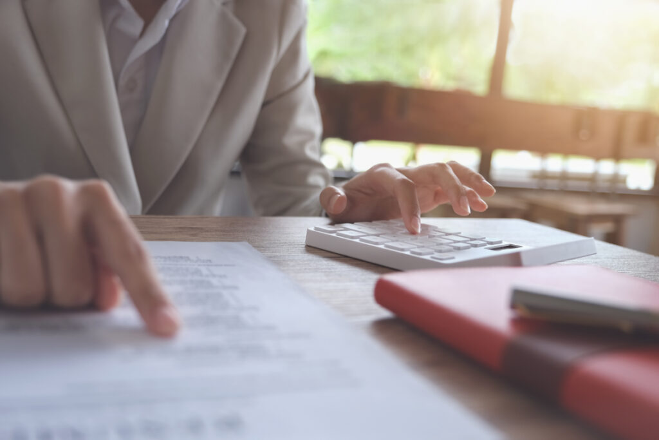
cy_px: 220
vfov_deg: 36.0
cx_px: 330
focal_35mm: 37
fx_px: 677
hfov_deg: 51.9
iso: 250
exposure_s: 1/150
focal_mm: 24.9
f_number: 2.8
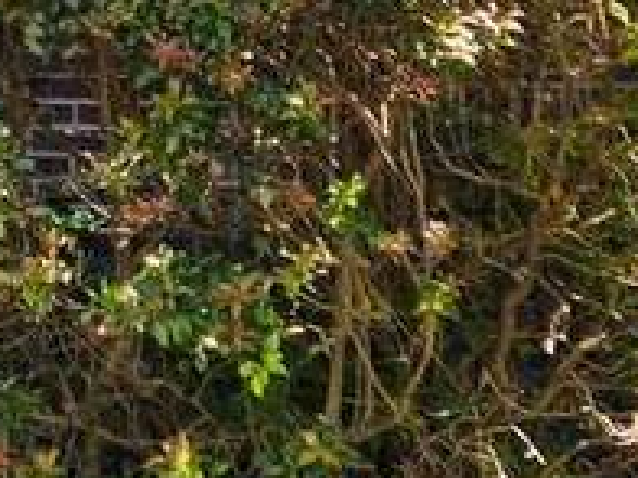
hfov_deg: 12.3
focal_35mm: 150
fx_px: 2765
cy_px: -576
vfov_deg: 9.1
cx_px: -413
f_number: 1.8
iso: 25
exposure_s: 1/463
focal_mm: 5.4
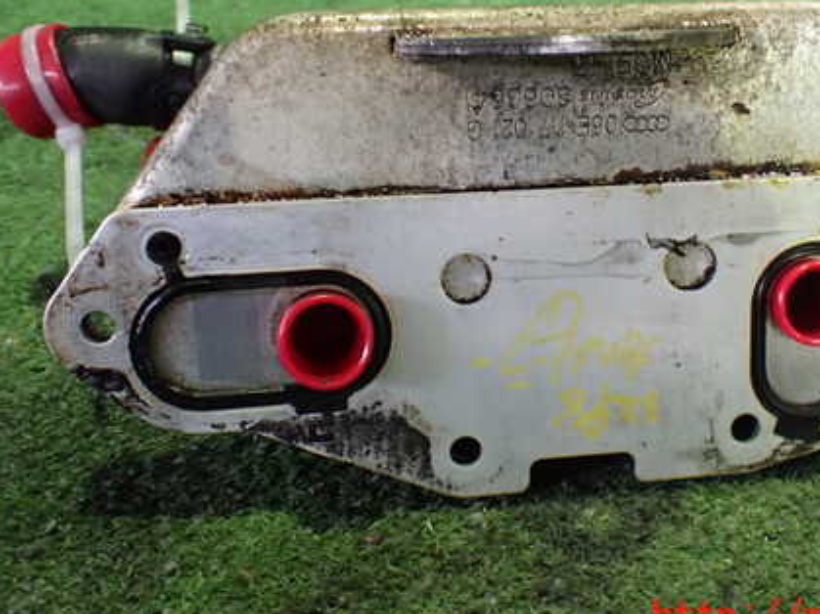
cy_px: 203
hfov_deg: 43.6
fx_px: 1018
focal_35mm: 43
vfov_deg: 33.3
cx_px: 507
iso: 800
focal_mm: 5.4
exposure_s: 1/40
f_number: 2.3
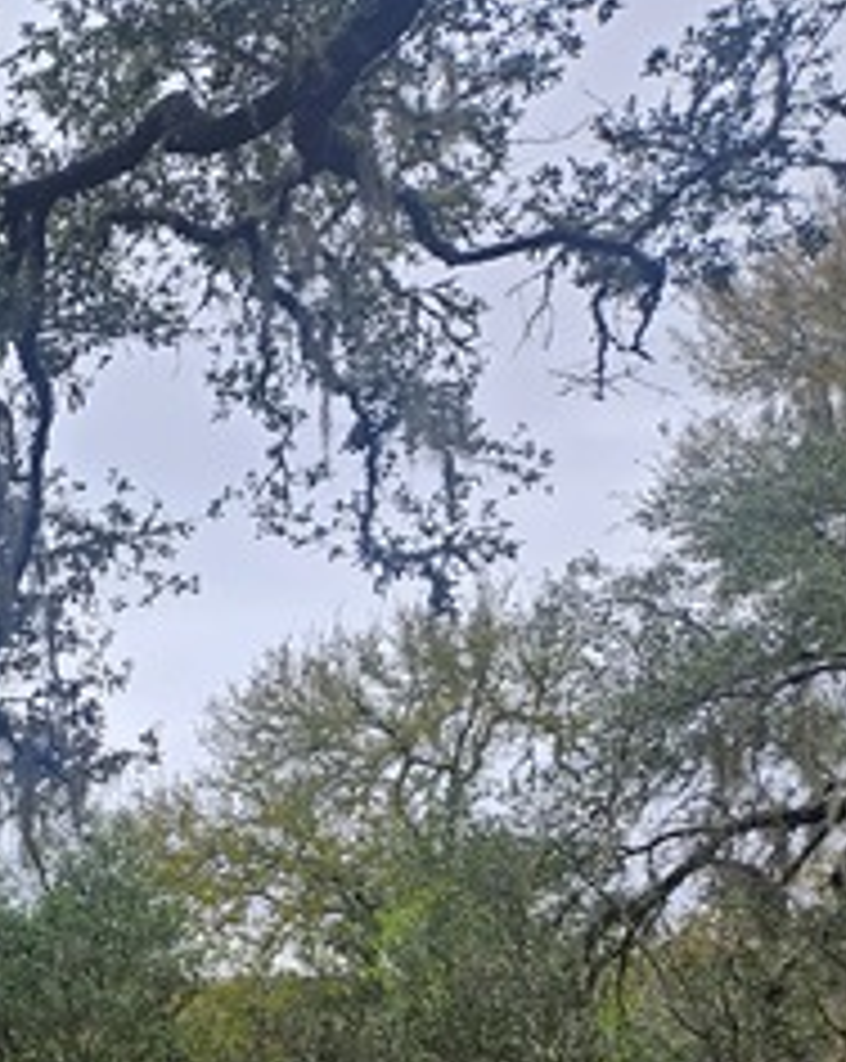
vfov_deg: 29.0
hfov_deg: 20.6
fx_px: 1914
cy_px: 1066
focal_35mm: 61
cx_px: -482
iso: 25
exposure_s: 1/159
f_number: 1.8
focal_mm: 5.4
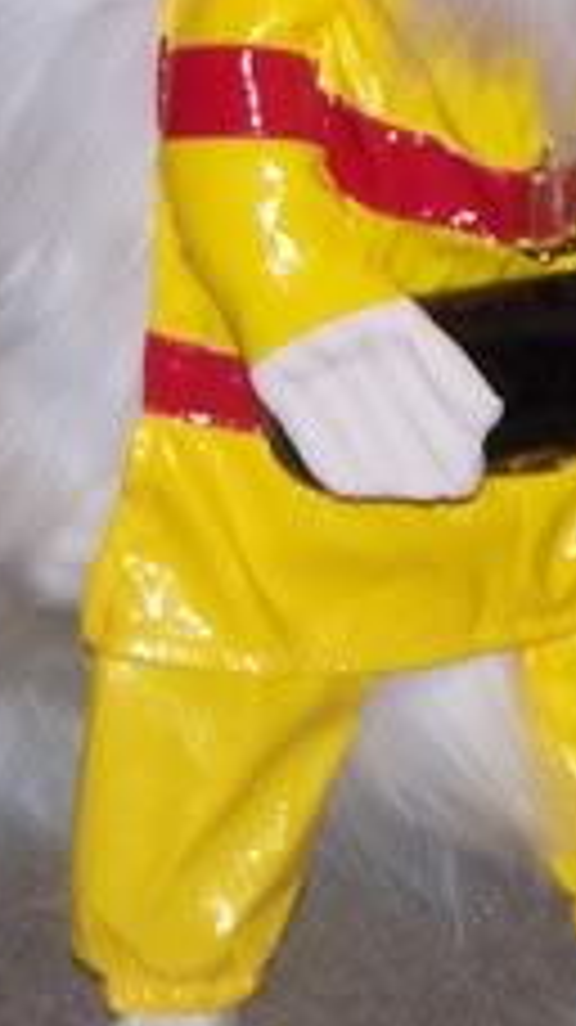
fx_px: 8539
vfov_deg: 6.9
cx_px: 576
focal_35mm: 314
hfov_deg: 3.9
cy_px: 472
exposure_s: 1/90
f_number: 3.2
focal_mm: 13.7
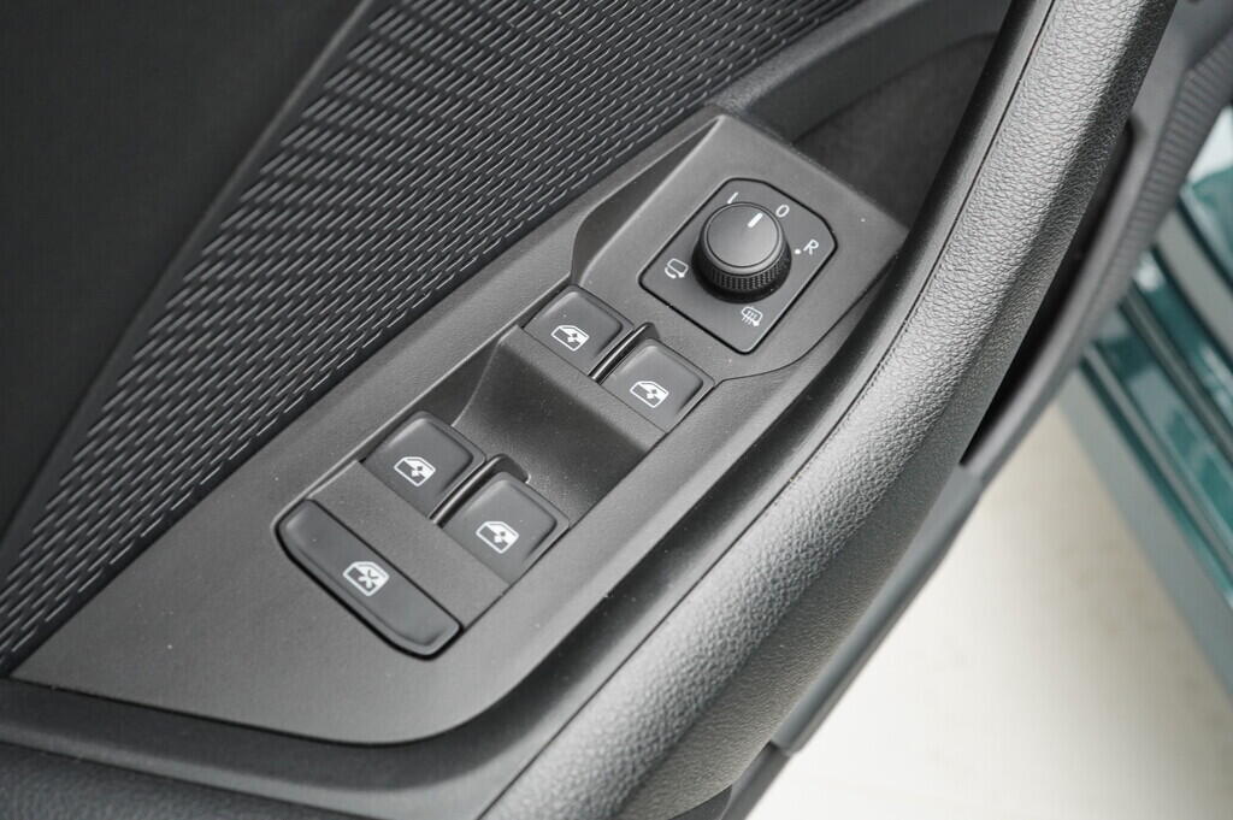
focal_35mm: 36
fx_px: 1232
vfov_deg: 36.8
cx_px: 616
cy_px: 410
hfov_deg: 53.2
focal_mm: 24
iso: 1250
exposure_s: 1/50
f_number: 5.6
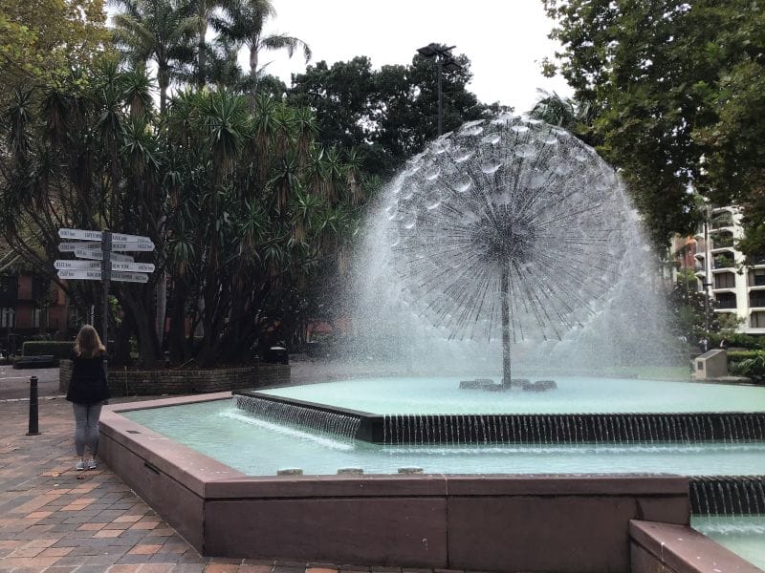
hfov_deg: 58.4
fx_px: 685
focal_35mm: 31
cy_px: 286
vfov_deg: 45.4
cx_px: 382
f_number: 2.4
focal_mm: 3.3
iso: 25
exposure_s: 1/536
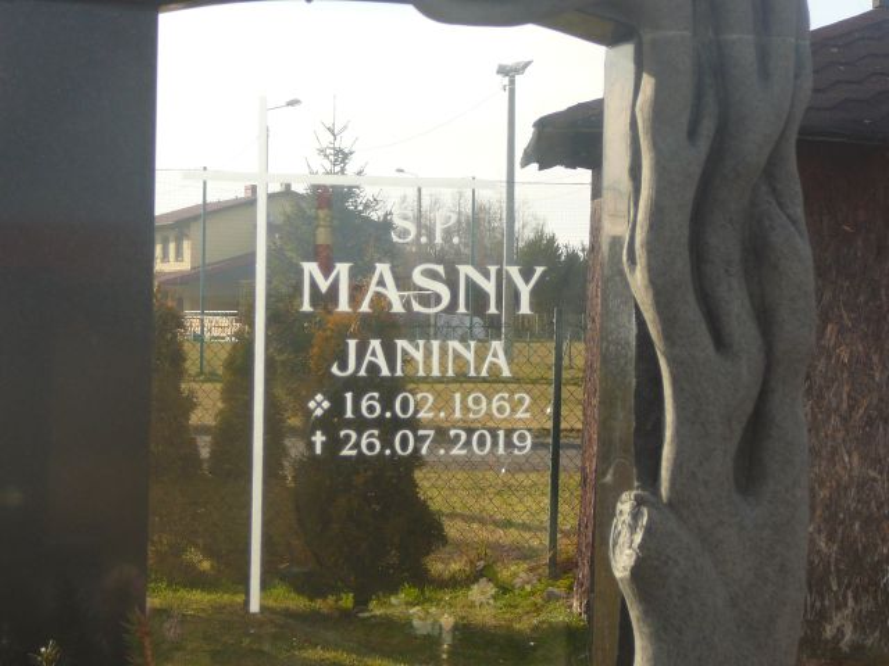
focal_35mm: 105
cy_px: 333
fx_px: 2697
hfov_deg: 18.7
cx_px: 444
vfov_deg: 14.1
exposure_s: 1/400
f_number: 3.9
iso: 80
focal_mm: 15.6
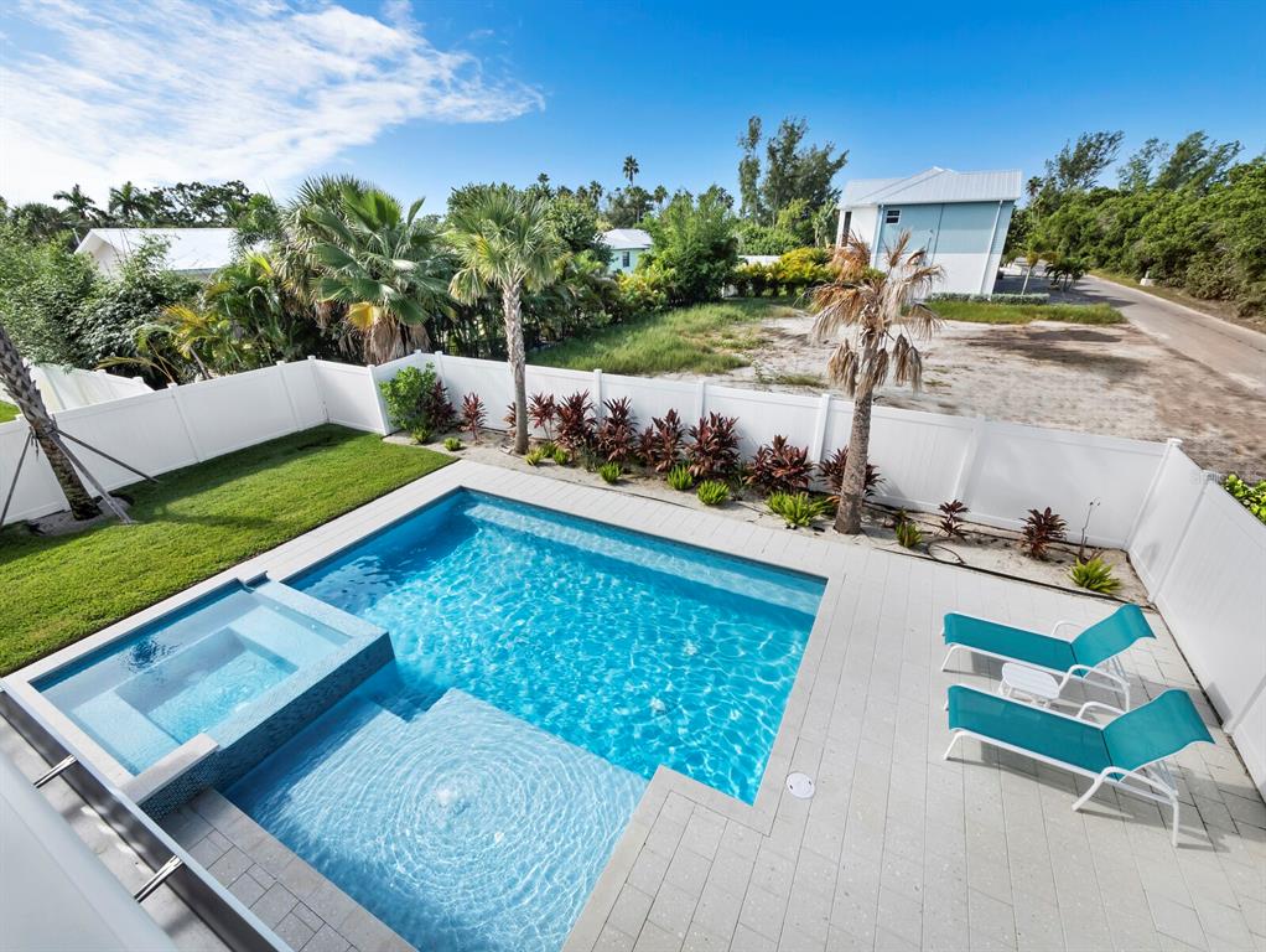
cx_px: 633
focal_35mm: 14
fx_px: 512
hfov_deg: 102.0
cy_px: 476
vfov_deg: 85.7
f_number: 11
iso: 200
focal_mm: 7
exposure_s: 1/160
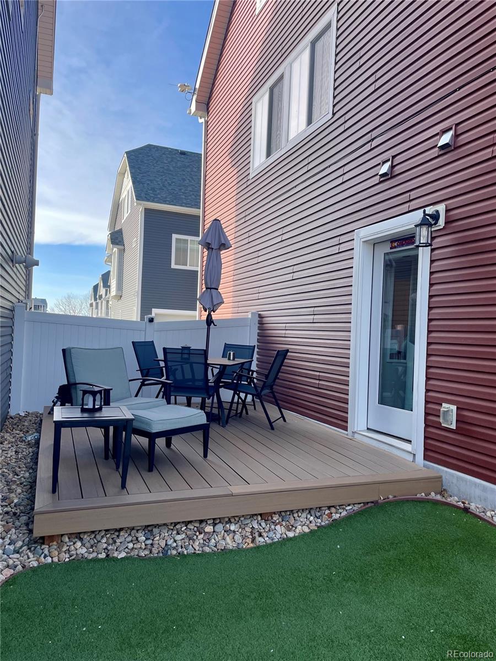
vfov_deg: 67.3
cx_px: 248
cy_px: 330
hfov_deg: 53.1
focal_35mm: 26
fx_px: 497
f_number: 1.6
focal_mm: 4.2
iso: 32
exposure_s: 1/662
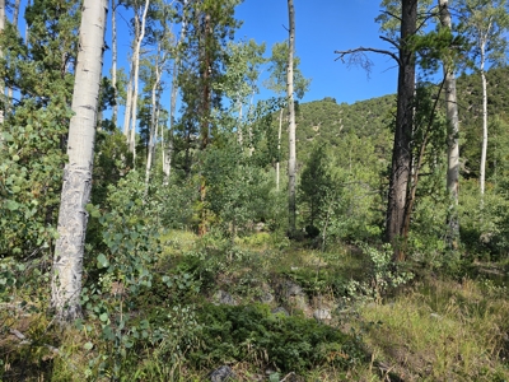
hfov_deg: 73.9
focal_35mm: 23
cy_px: 191
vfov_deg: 58.9
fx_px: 338
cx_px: 254
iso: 10
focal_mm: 6.3
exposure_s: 1/329
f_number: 1.7
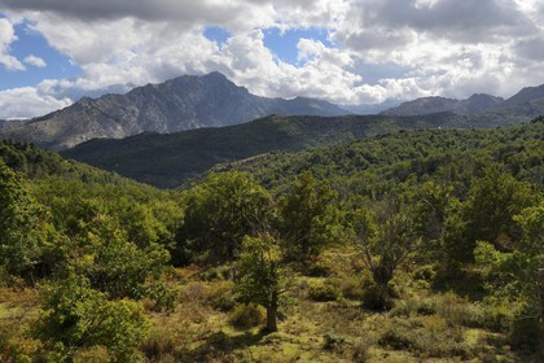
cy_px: 182
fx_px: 438
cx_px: 272
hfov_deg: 63.7
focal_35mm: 29
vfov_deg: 45.0
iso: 200
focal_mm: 29
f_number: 14
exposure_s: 1/200
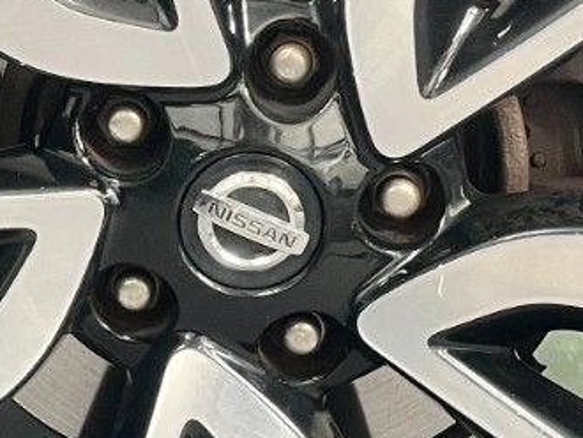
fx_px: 2124
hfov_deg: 15.6
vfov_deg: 11.7
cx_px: 152
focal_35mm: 126
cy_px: 88
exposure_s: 1/50
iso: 250
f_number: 1.6
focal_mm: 5.1
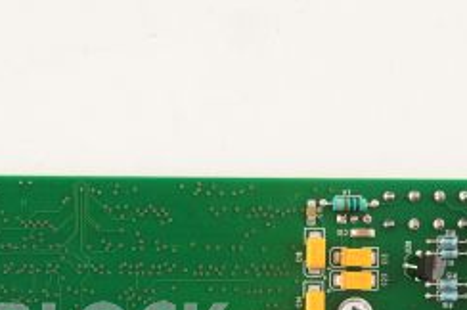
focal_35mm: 123
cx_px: 42
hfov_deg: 16.4
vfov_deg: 11.0
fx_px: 1593
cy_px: 349
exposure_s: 1/160
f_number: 11
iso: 1600
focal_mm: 50
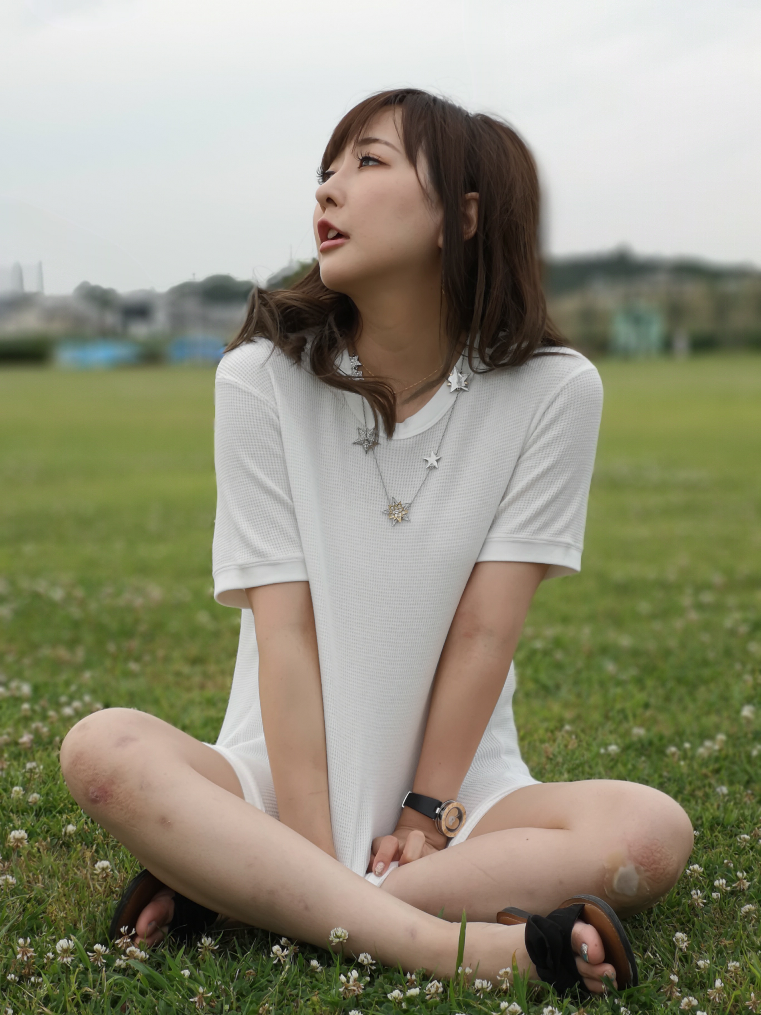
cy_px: 508
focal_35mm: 81
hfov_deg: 18.2
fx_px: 2374
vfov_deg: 24.1
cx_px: 380
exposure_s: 1/562
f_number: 0.95
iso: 50
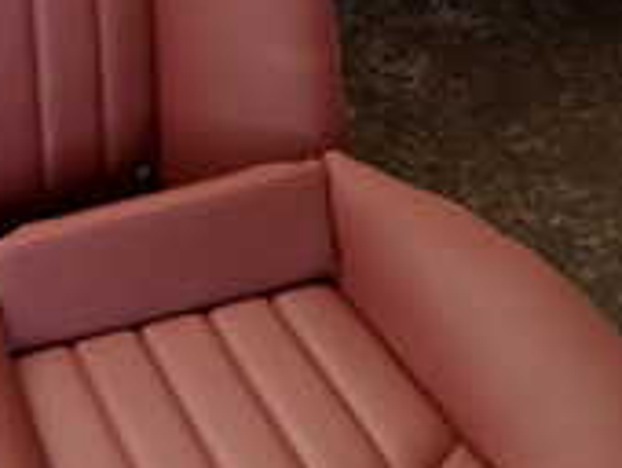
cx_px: -304
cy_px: 340
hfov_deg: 19.5
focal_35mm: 88
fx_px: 1583
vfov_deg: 16.8
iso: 100
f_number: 2
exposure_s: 1/80
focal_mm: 4.5
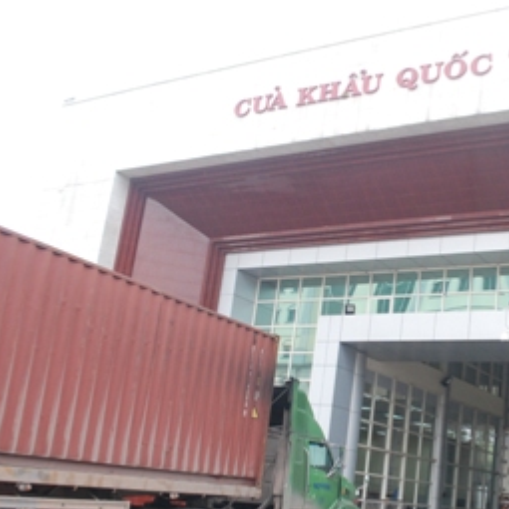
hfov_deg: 35.8
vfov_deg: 37.4
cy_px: 301
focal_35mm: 45
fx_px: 749
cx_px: 433
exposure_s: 1/125
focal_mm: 18
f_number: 5.6
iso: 800
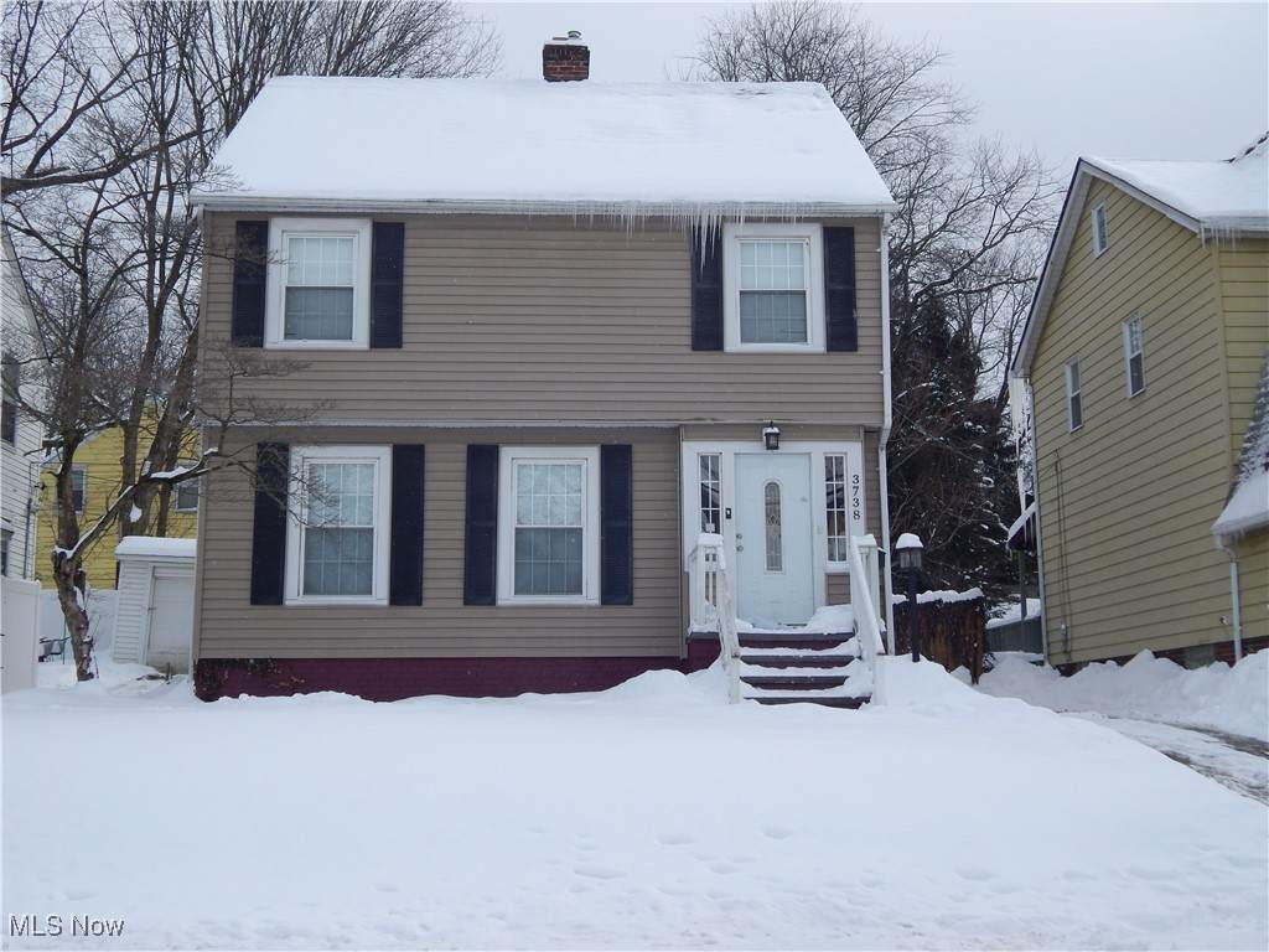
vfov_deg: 33.6
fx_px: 1576
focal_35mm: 43
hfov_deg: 43.9
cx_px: 634
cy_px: 476
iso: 125
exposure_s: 1/800
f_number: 3.6
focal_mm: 7.7
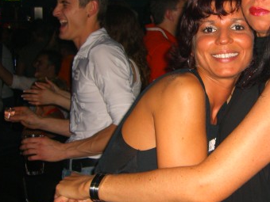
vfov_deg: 21.9
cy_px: 81
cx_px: 216
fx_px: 523
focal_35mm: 67
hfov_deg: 28.4
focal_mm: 7.9
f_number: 2.8
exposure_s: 1/60
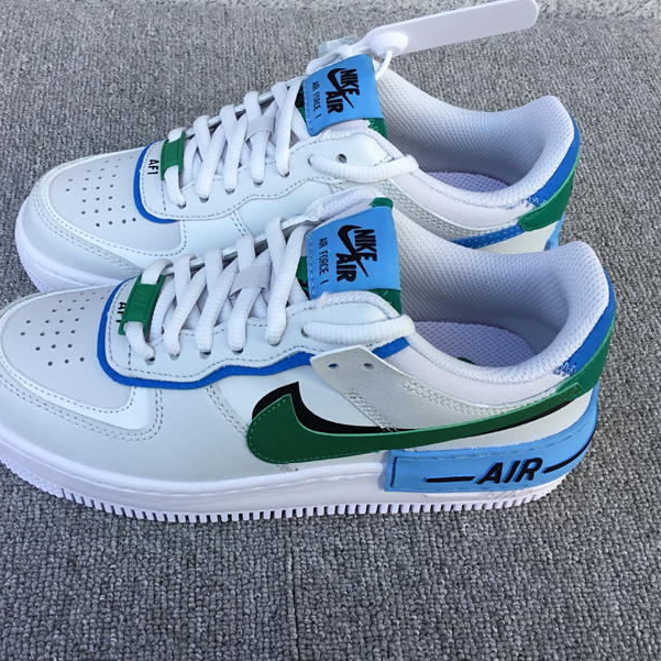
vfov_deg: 40.9
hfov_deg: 40.9
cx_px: 297
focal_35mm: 41
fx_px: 886
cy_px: 311
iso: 25
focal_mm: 3.3
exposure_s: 1/231
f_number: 2.4
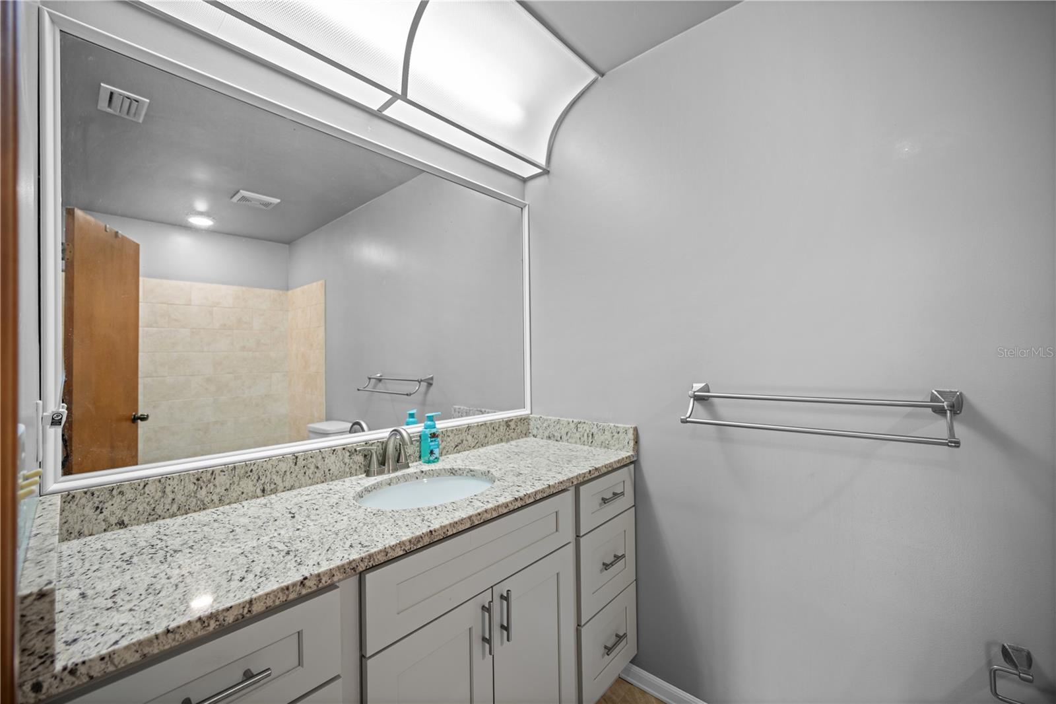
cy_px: 352
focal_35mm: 14
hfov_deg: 104.3
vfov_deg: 81.2
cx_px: 528
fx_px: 411
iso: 200
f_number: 4
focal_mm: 14
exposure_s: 1/2.5
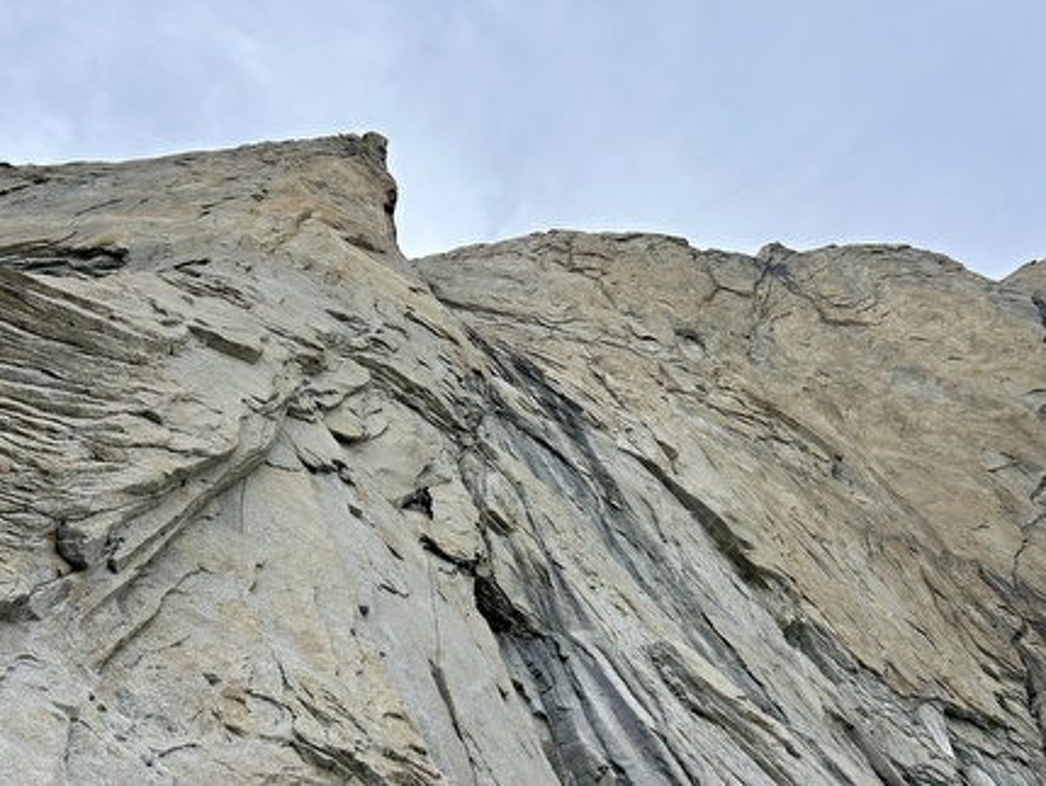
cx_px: 523
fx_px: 786
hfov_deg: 67.3
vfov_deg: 53.1
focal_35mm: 26
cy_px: 393
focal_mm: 5.7
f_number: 1.5
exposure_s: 1/3968
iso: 50
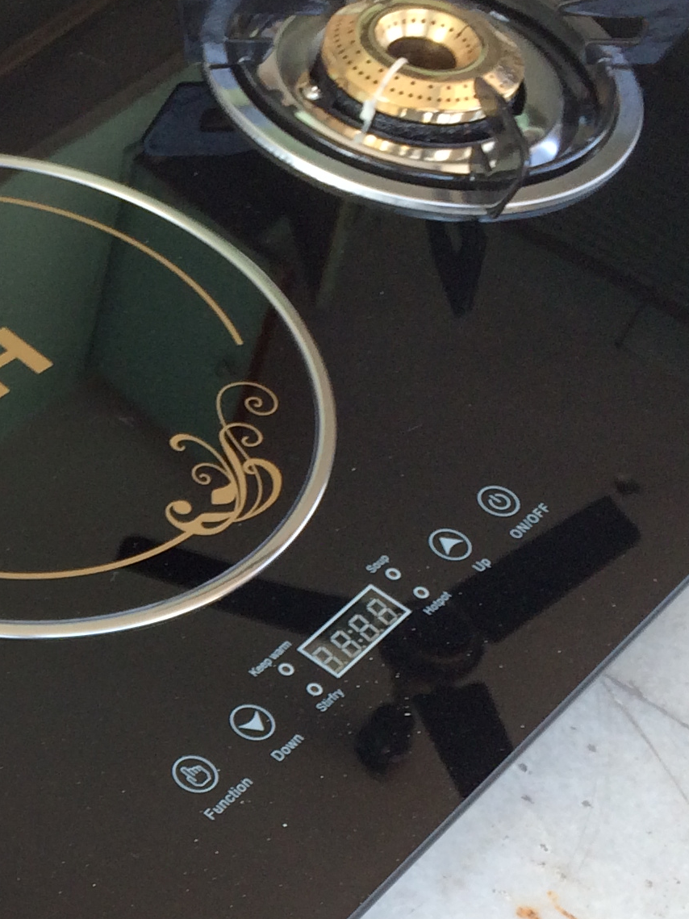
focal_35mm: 86
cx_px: -235
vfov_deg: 22.4
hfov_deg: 16.2
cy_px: 769
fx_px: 2283
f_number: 2.2
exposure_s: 1/60
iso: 50
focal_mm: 4.12
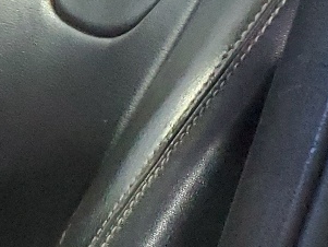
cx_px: -497
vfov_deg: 10.7
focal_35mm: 138
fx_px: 1308
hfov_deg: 11.4
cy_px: 17
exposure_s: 1/60.2
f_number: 1.5
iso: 397
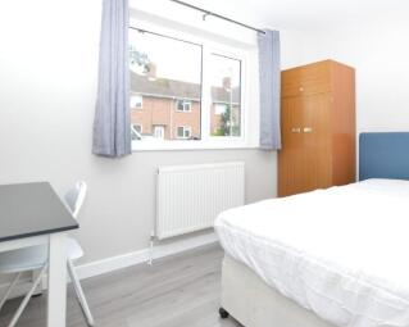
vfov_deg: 64.9
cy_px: 131
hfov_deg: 75.9
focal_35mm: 21
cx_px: 263
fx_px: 254
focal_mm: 10
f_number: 5
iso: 400
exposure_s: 1/100
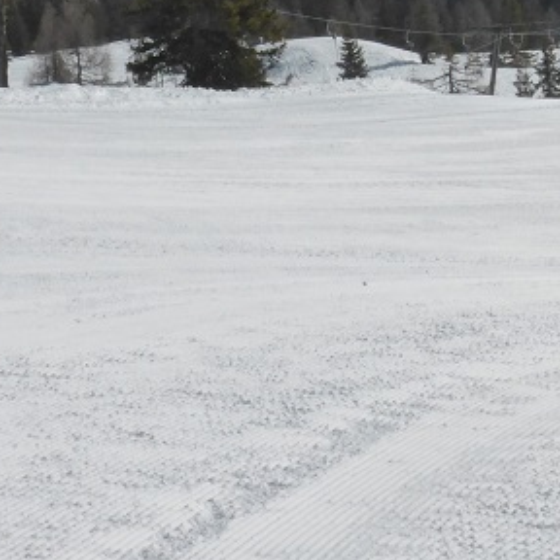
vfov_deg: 11.2
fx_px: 2819
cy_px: -58
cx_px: 935
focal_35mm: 154
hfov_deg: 10.8
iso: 200
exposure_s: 1/2000
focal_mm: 8.5
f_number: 6.3
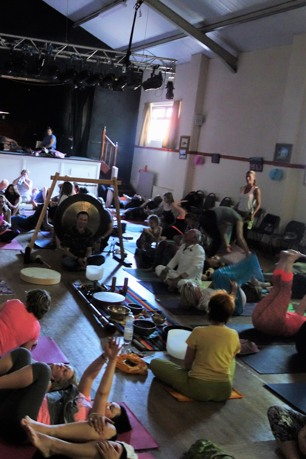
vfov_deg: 65.5
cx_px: 153
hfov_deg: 46.4
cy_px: 230
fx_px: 357
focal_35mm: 28
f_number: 1.8
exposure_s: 1/20
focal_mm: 10.4
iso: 800
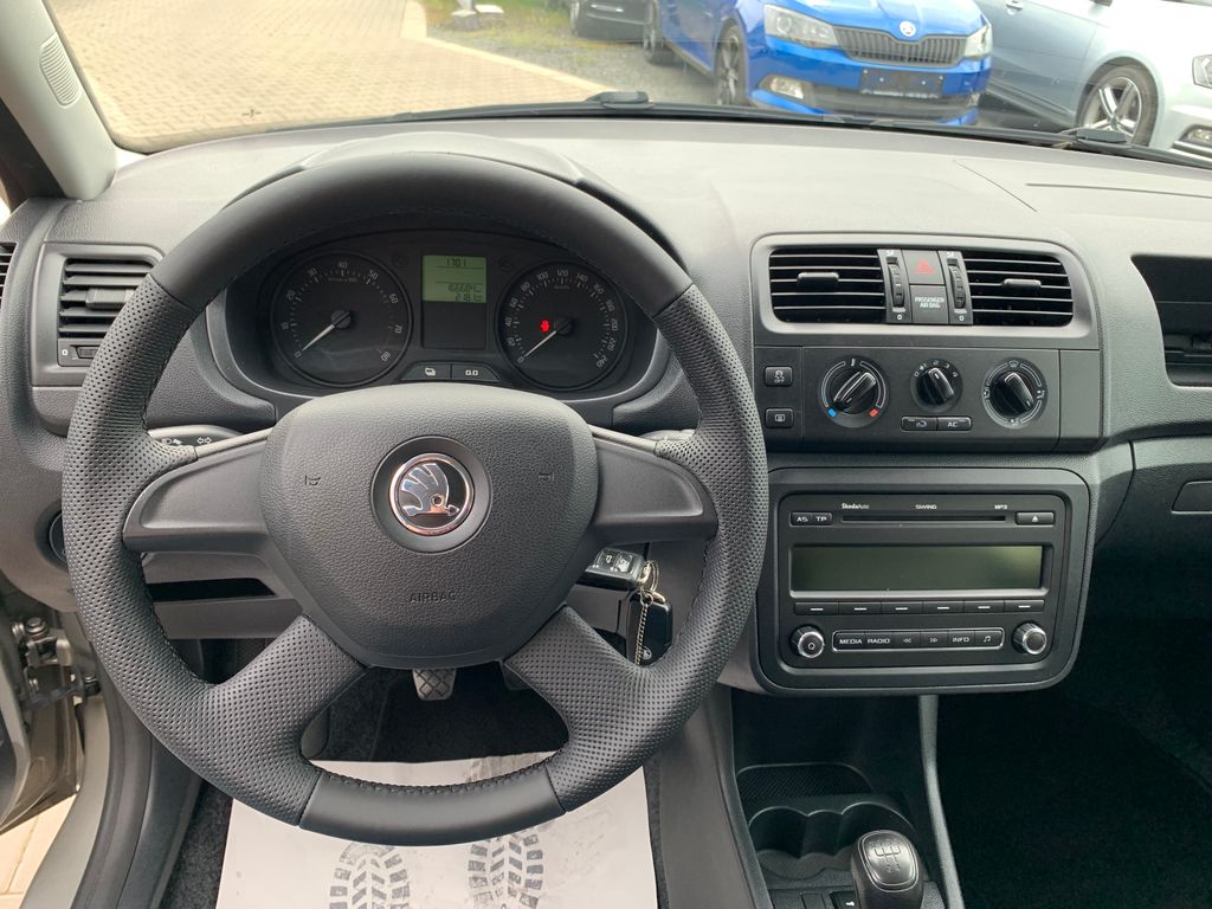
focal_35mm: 26
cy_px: 454
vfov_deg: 53.1
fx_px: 910
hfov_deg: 67.3
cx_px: 606
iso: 50
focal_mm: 4.25
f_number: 1.8
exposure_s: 1/121
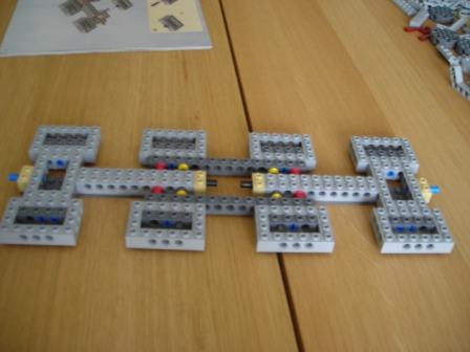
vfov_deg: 37.7
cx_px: 235
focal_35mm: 38
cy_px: 176
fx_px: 516
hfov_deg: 49.0
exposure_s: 1/4.1
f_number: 3.2
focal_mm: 6.3
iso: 50
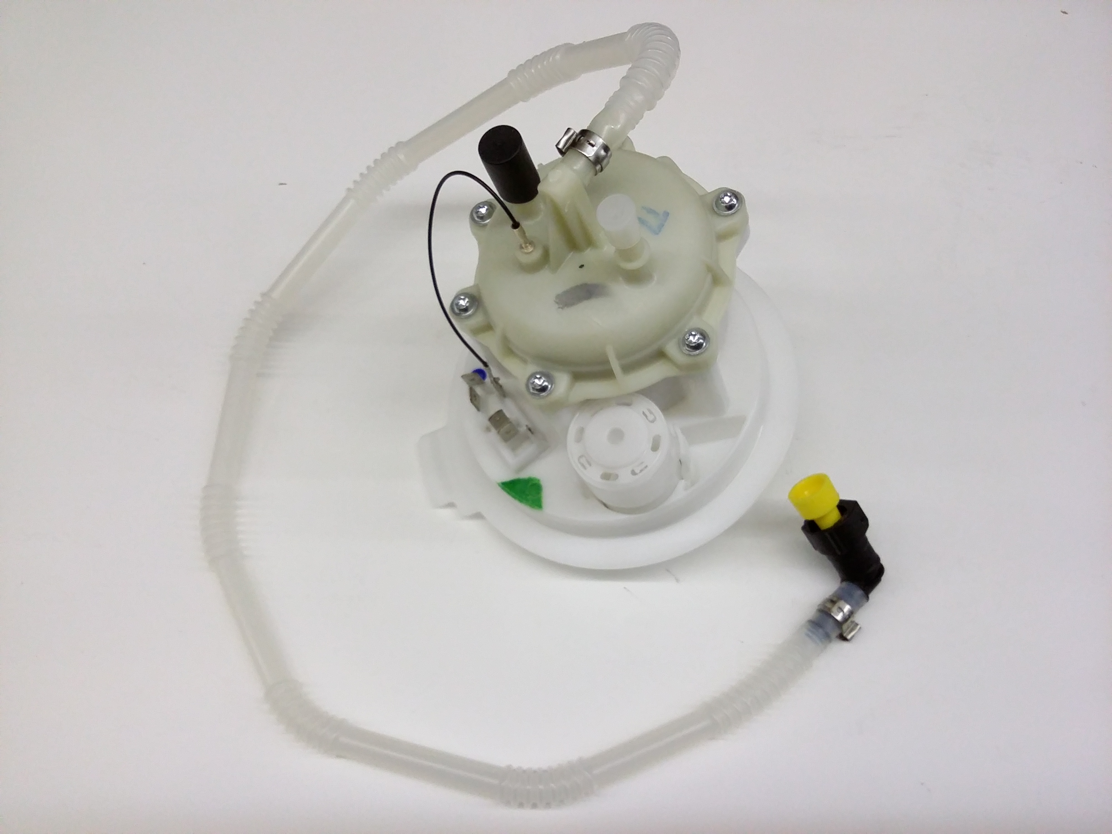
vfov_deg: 44.2
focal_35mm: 32
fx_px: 1028
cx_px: 556
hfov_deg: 56.8
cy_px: 417
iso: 160
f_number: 2.4
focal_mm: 3.4
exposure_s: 1/30
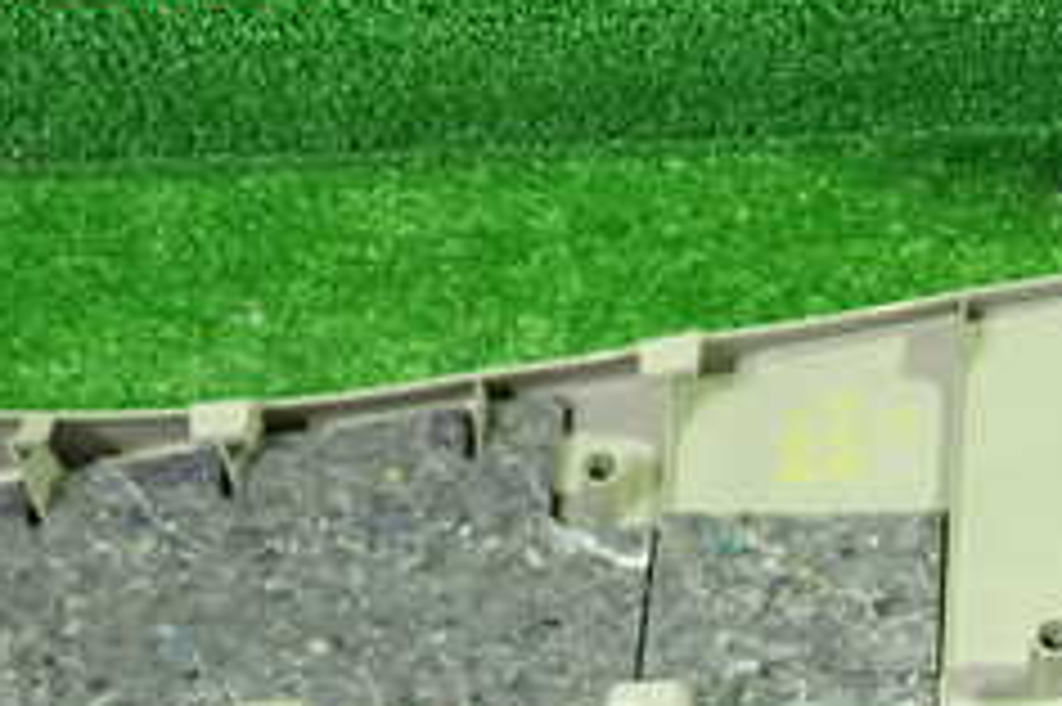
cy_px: 917
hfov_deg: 26.9
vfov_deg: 17.3
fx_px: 2181
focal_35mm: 74
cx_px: 824
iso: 500
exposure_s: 1/30
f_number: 2.2
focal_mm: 5.05
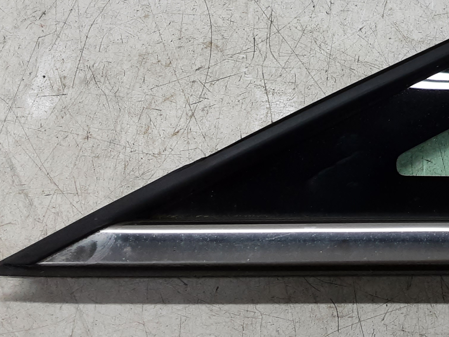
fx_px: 752
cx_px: 479
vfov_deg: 24.6
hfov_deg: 30.2
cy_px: 37
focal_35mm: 58
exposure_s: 1/50
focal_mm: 2.91
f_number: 1.9
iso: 64
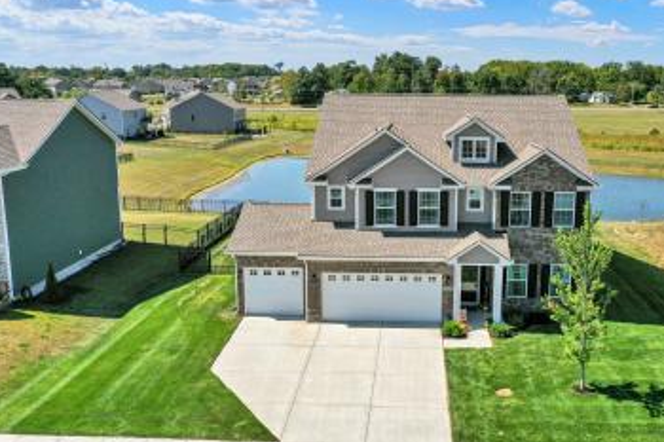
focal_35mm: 36
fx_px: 664
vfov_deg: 36.8
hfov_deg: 52.7
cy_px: 211
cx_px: 406
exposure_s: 1/640
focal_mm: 10.26
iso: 100
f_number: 6.3
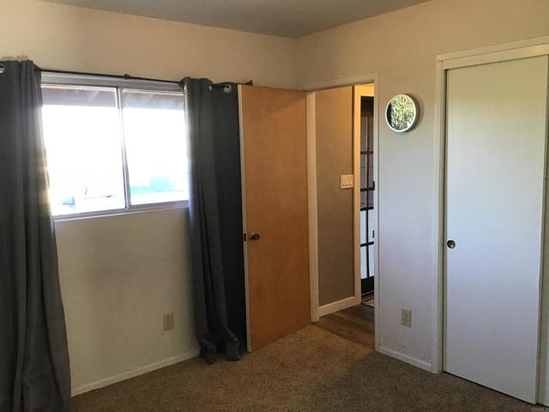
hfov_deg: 58.4
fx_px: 492
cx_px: 274
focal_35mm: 31
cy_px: 206
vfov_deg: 45.4
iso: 50
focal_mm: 3.3
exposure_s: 1/30
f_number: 2.4
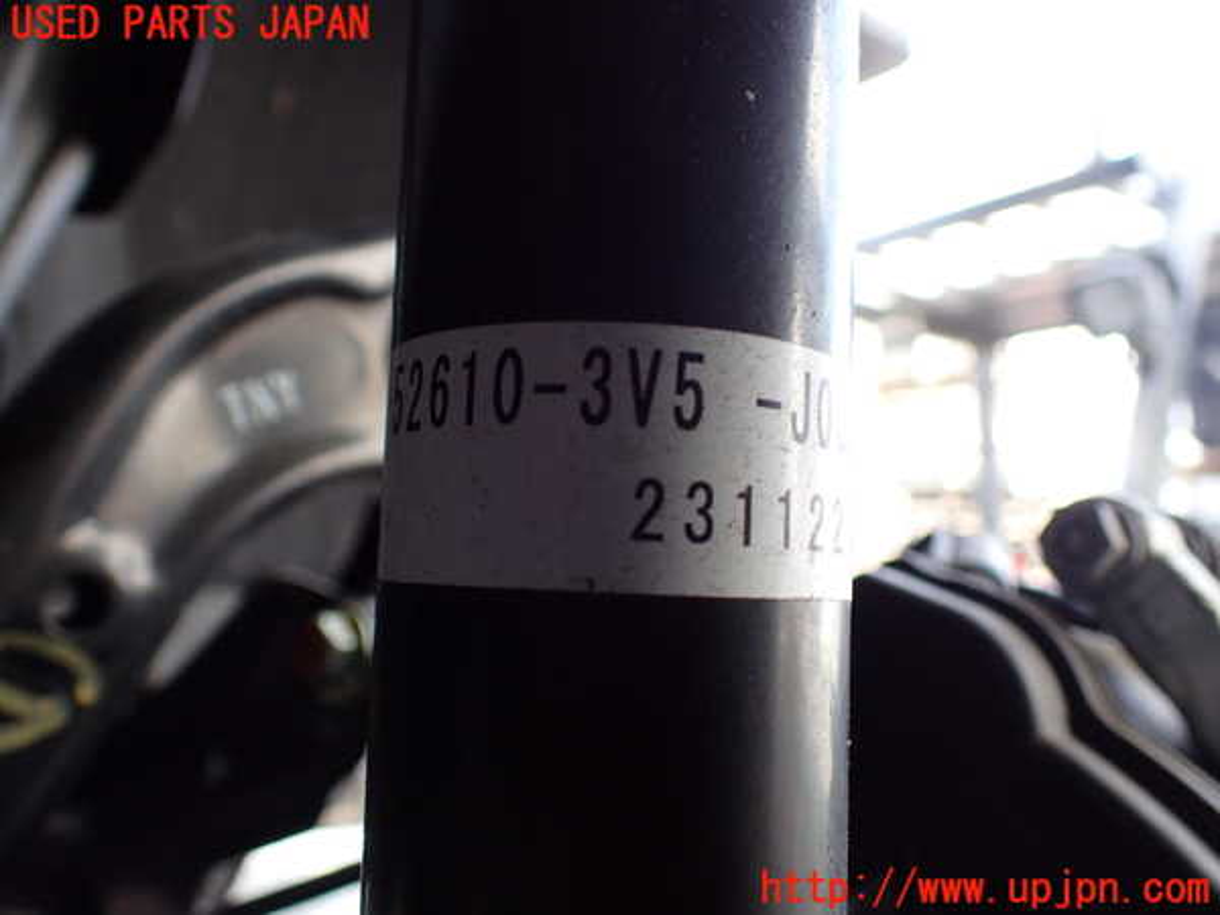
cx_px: 610
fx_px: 1057
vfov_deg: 46.8
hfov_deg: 60.0
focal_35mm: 30
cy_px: 458
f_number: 2.3
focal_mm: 5.4
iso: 200
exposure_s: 1/125
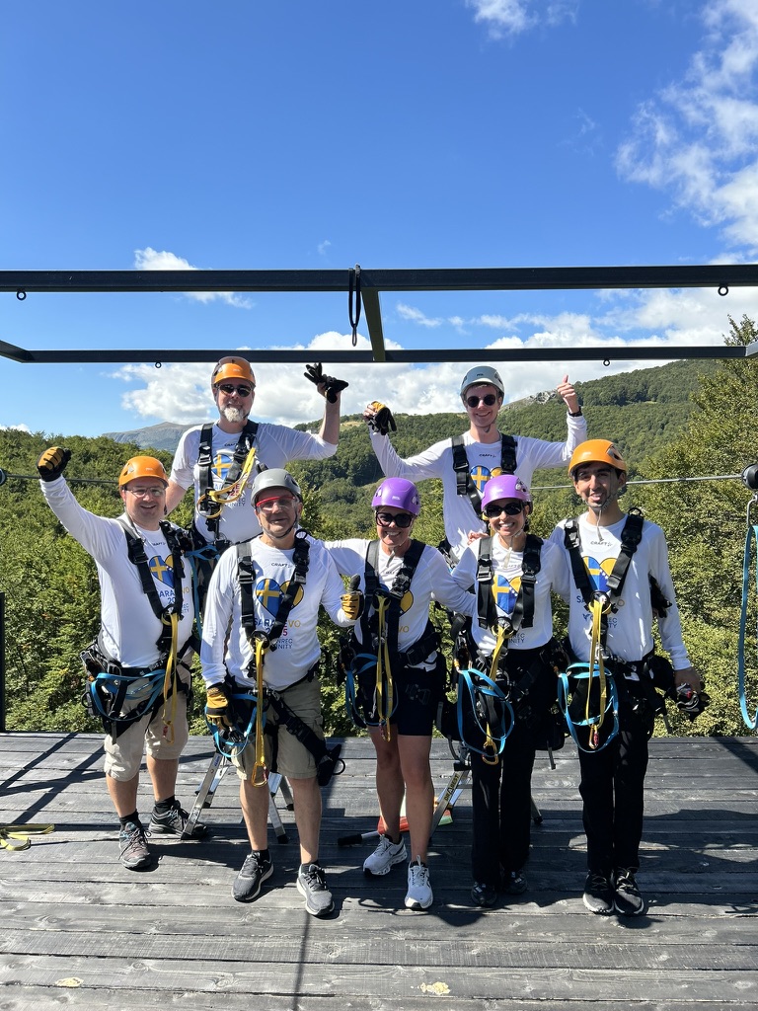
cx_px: 379
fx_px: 759
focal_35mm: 26
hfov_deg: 53.1
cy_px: 506
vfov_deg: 67.3
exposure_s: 1/2513
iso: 50
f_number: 1.5
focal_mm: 5.7
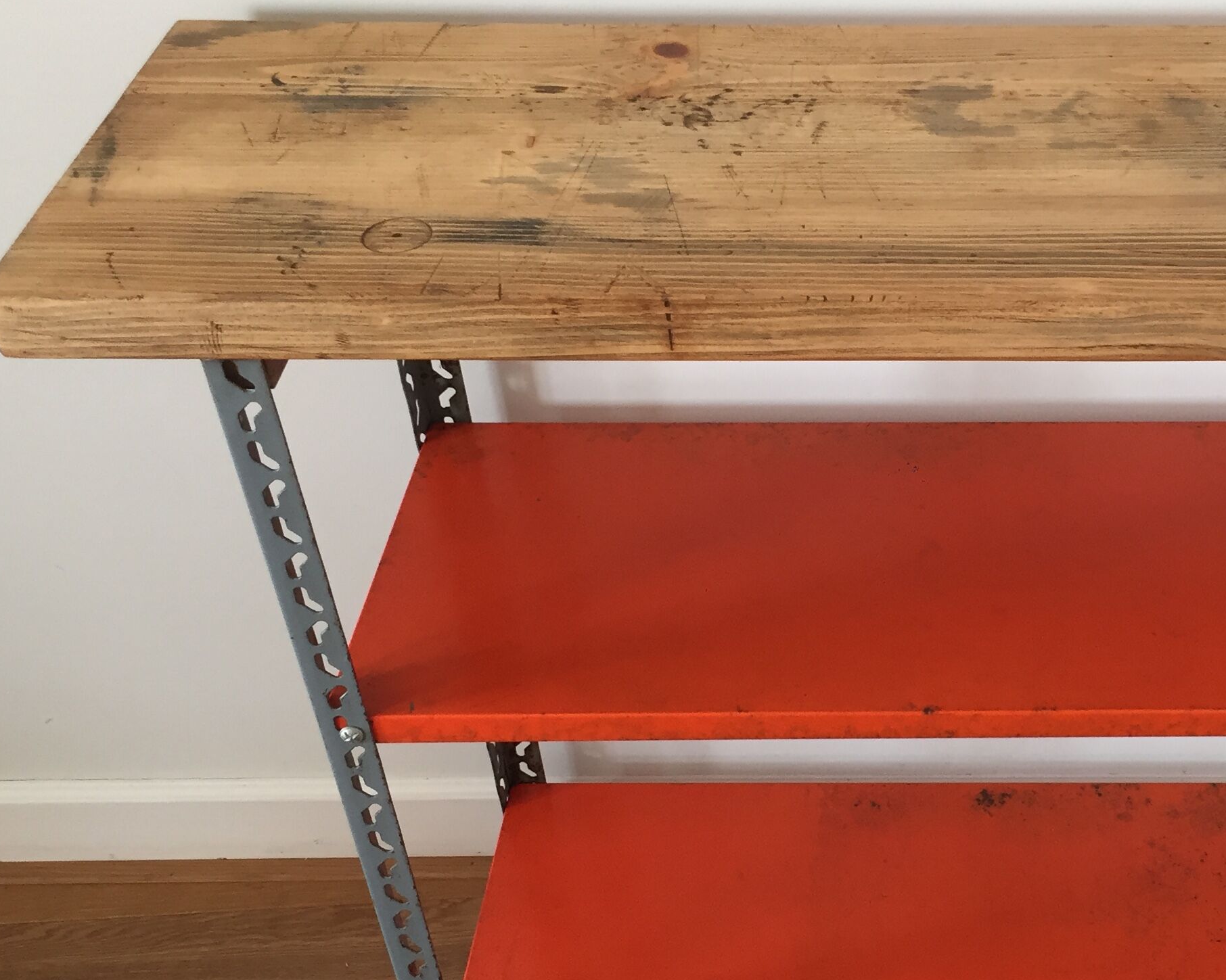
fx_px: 1850
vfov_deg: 29.6
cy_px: 586
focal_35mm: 51
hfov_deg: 35.4
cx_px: 990
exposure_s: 1/33
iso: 80
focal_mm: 4.15
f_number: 2.2
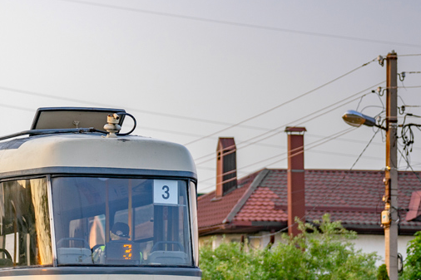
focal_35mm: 215
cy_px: 172
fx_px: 2513
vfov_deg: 6.4
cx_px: -35
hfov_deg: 9.5
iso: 100
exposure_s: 1/640
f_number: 2
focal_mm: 75
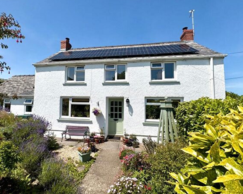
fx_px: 122
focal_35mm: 17
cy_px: 95
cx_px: 108
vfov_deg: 76.9
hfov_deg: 89.3
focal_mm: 2.22
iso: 50
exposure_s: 1/4132
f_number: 2.2
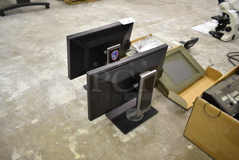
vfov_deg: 48.0
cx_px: 120
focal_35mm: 27
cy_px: 80
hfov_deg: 67.3
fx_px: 179
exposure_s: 1/30
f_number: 3.5
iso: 560
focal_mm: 18
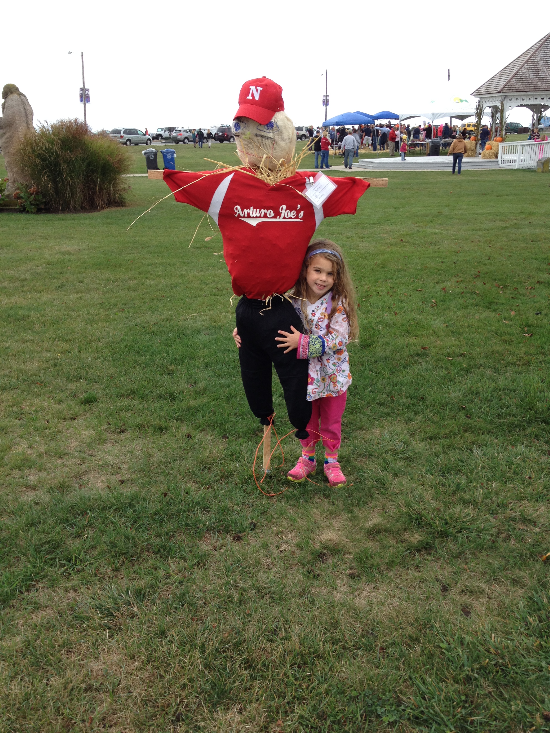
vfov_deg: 52.6
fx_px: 741
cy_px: 366
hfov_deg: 40.7
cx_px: 275
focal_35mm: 35
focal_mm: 4.28
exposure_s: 1/321
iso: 50
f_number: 2.4
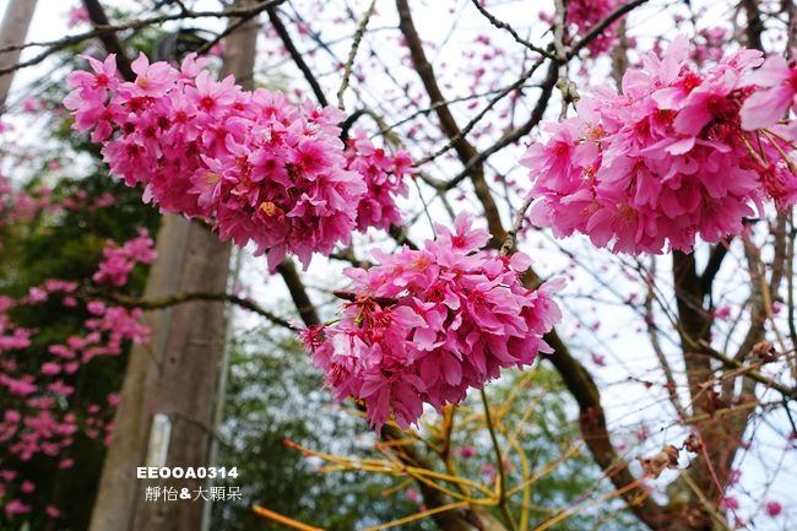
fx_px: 752
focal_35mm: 34
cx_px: 398
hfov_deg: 55.8
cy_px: 266
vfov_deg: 38.9
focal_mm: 12.35
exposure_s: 1/320
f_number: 4
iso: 125
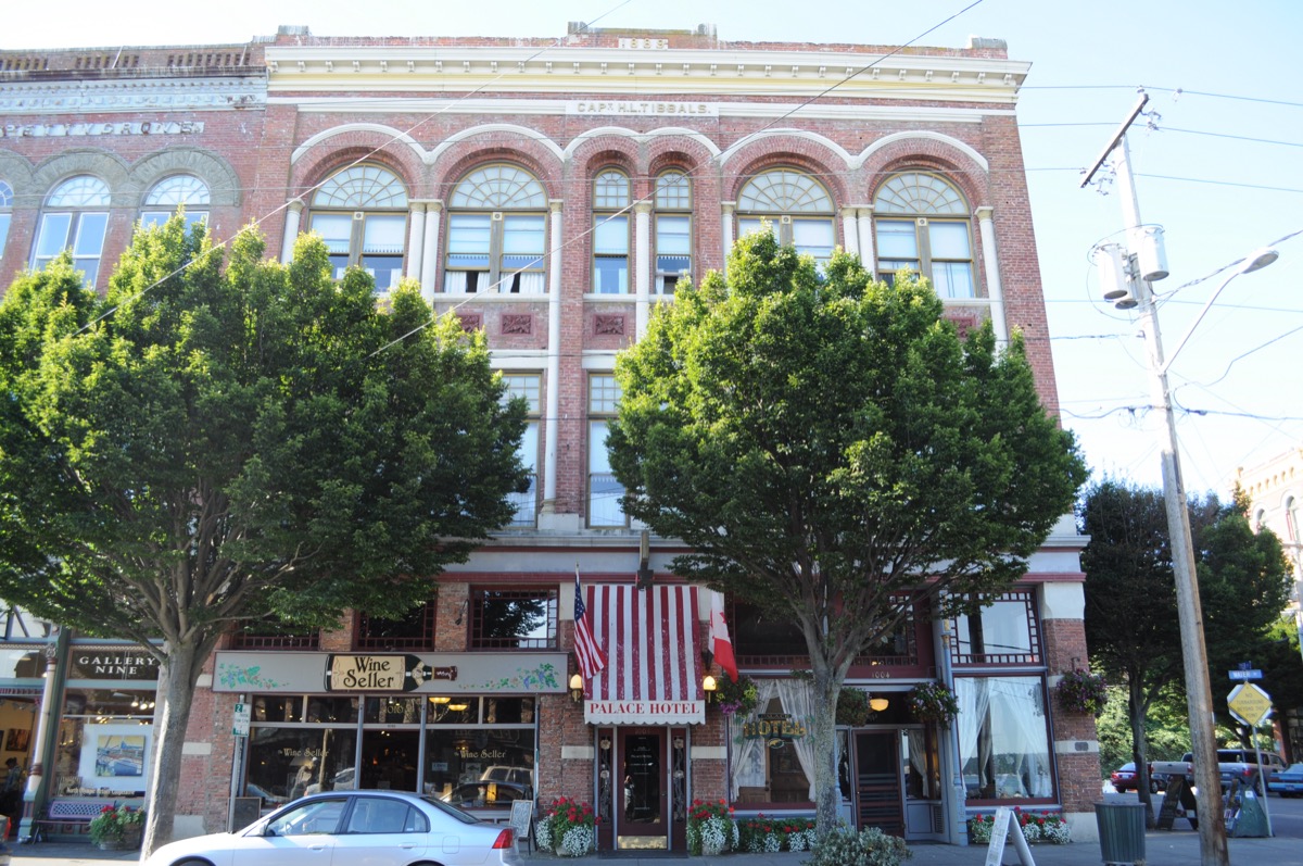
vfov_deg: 47.8
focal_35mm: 27
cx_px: 652
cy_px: 433
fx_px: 976
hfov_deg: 67.4
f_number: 5.6
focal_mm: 18
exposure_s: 1/125
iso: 200
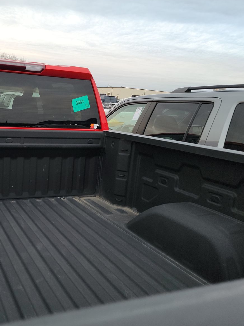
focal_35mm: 33
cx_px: 32
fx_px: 310
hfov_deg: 40.2
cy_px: 165
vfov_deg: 55.4
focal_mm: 6.7
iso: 80
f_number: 1.8
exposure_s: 1/59
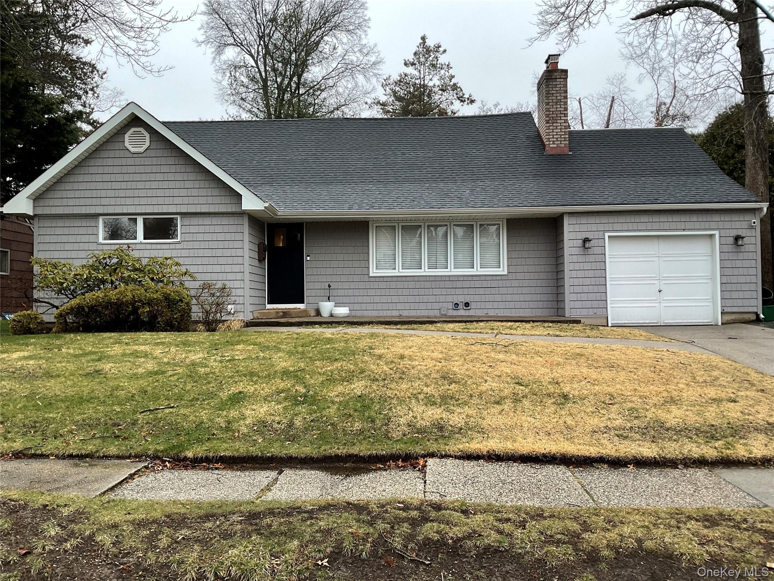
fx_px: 648
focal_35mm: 29
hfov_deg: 61.7
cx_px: 387
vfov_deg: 48.2
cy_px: 290
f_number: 1.8
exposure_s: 1/120
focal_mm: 3
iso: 40
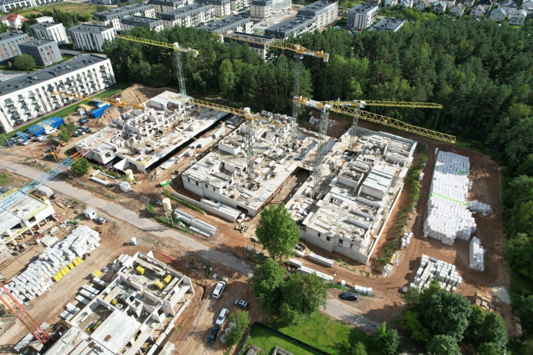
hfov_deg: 78.6
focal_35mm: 22
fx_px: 326
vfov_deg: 57.2
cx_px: 266
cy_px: 178
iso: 110
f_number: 2.8
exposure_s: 1/1600
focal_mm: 8.38
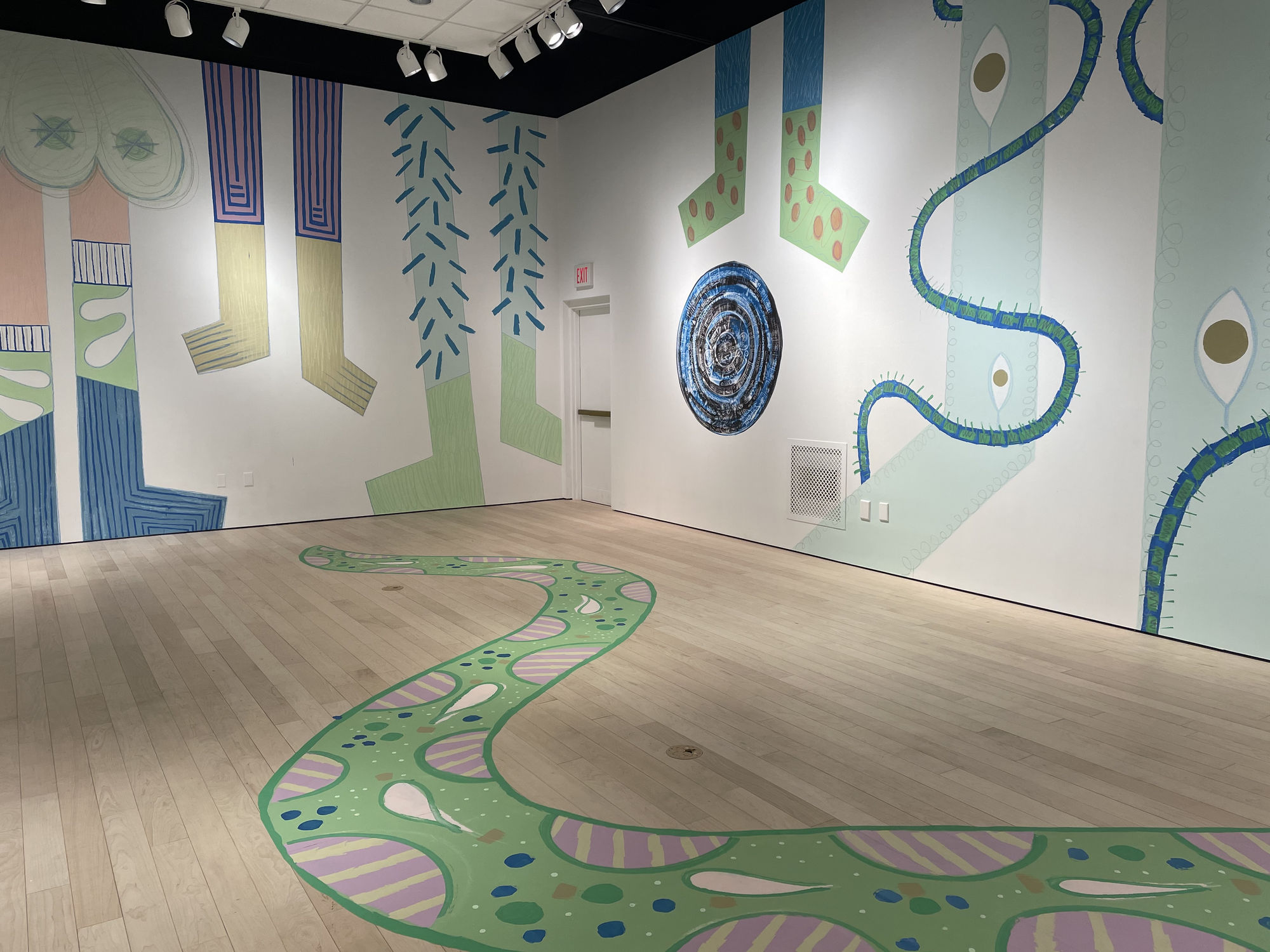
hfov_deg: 67.3
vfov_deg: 53.1
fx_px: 954
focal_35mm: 26
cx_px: 635
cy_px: 476
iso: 50
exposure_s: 1/120
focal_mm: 4.2
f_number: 1.6
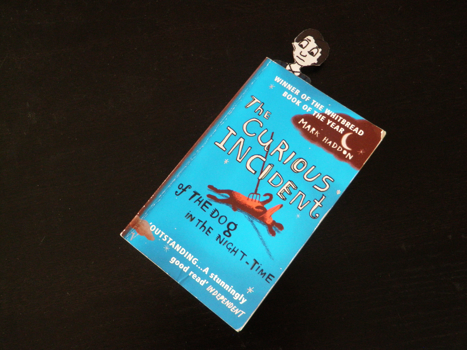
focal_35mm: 36
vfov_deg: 39.7
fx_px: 486
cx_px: 234
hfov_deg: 51.4
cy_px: 175
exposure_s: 1/4
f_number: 4.1
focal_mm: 6.53
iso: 200
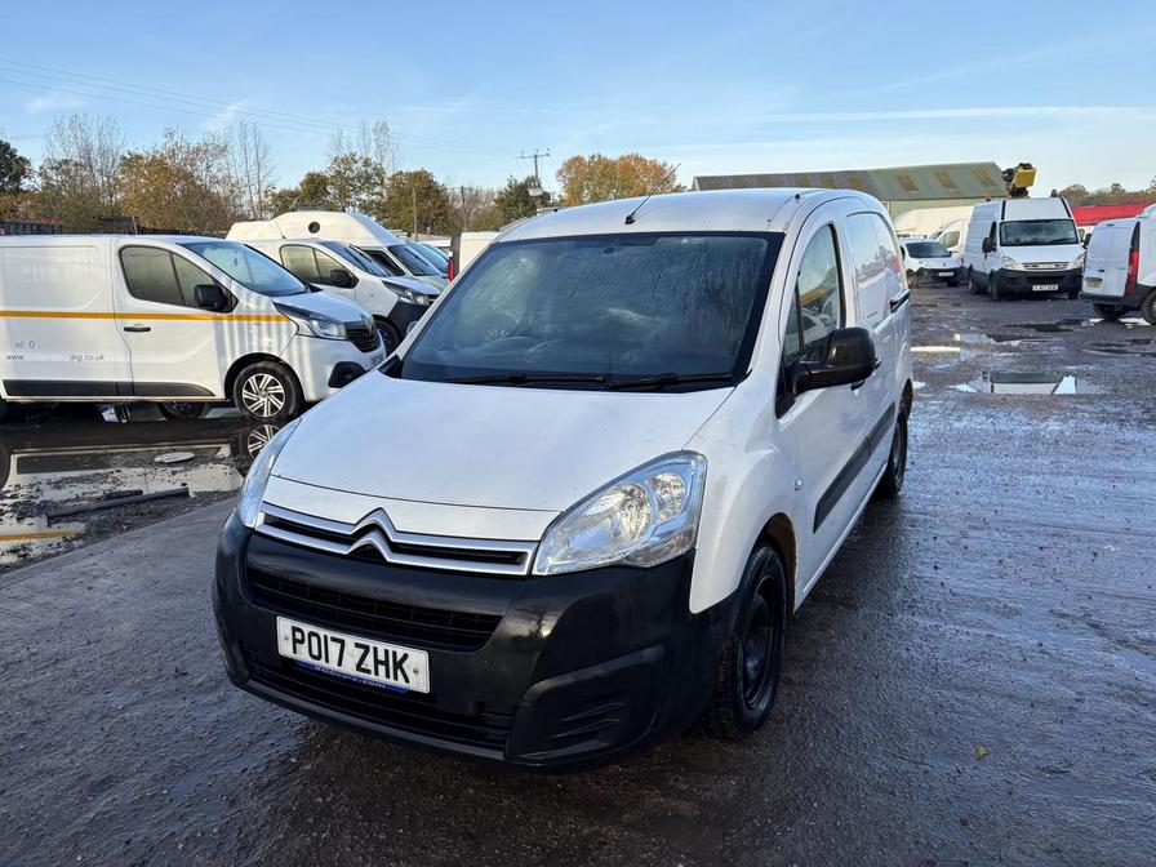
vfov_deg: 53.1
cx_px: 578
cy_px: 434
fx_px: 868
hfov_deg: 67.3
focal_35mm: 26
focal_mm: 5.96
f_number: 1.6
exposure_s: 1/884
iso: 50
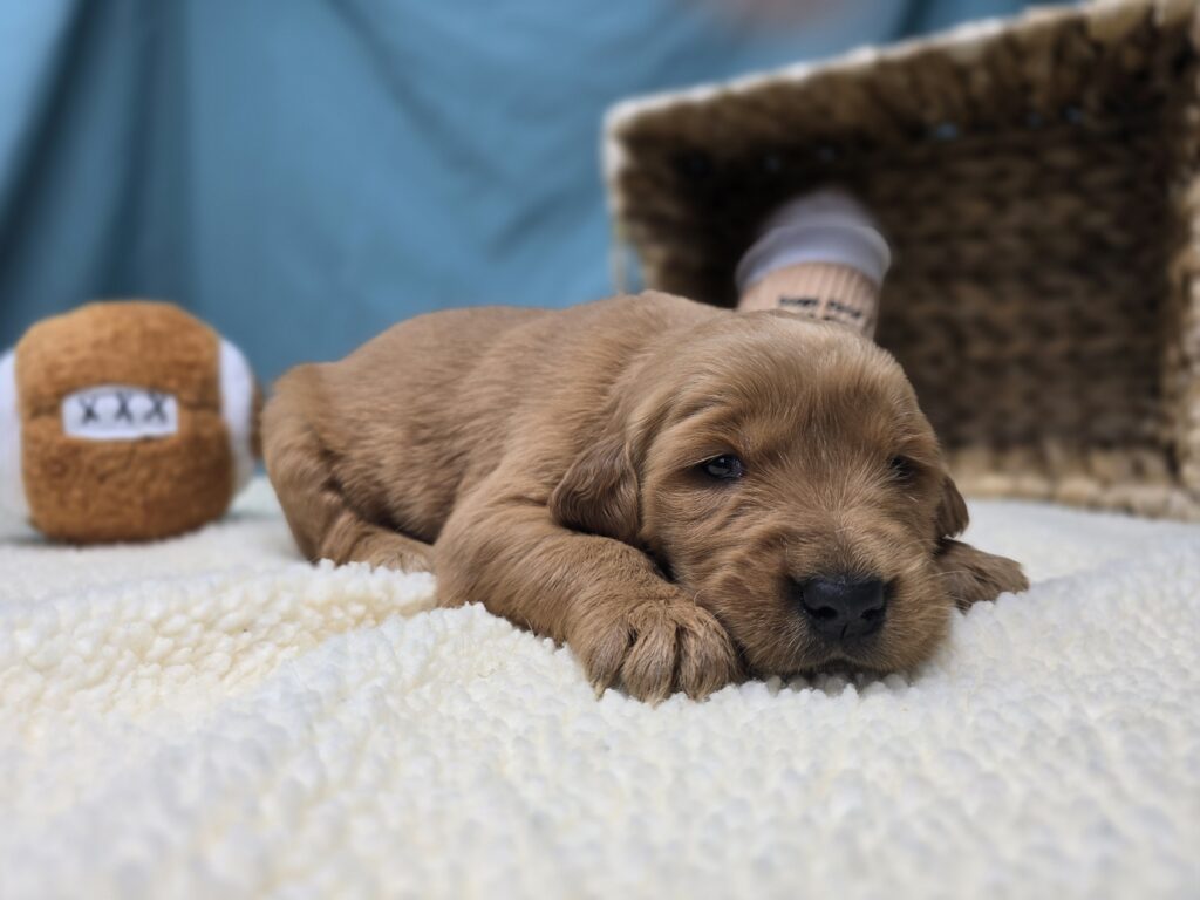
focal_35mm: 23
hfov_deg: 73.9
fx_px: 797
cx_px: 600
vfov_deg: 58.9
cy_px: 450
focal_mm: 6.3
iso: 64
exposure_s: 1/120
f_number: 1.7
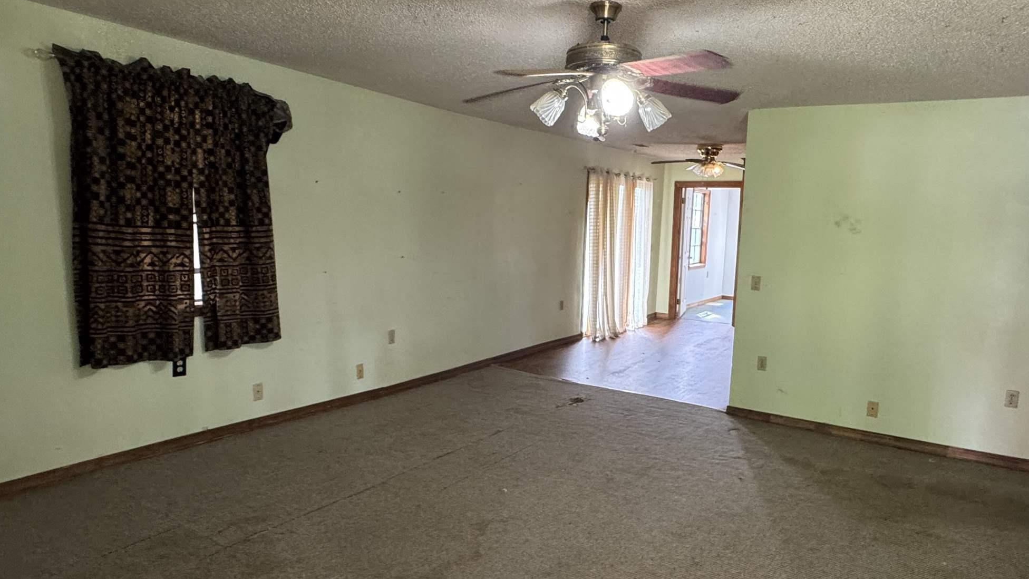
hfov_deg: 76.1
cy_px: 310
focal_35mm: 24
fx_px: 655
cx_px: 561
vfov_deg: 47.7
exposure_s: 1/60
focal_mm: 2.22
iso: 400
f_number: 2.2
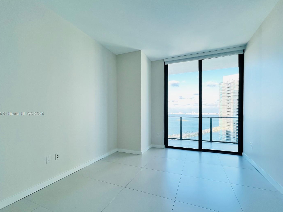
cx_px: 142
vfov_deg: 81.6
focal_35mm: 15
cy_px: 114
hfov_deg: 98.2
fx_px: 123
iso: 40
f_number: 1.8
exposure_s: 1/99
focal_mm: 1.57
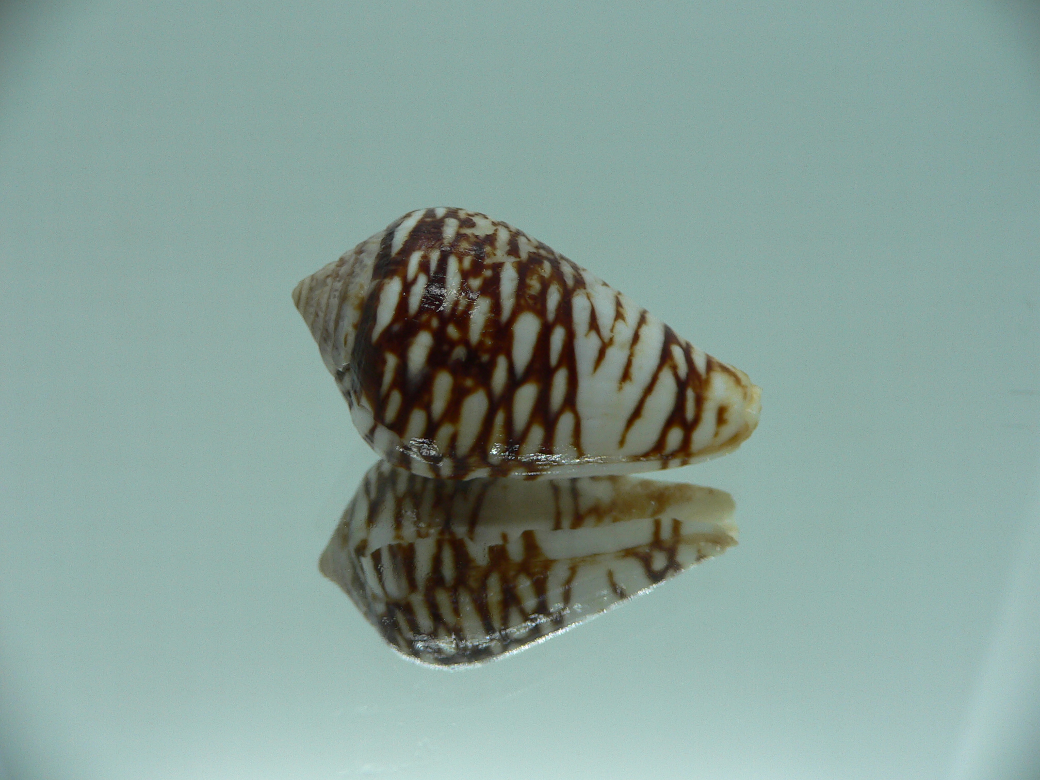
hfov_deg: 52.6
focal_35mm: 35
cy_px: 390
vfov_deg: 40.7
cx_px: 520
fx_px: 1052
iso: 80
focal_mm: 4.6
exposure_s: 1/60
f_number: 2.8
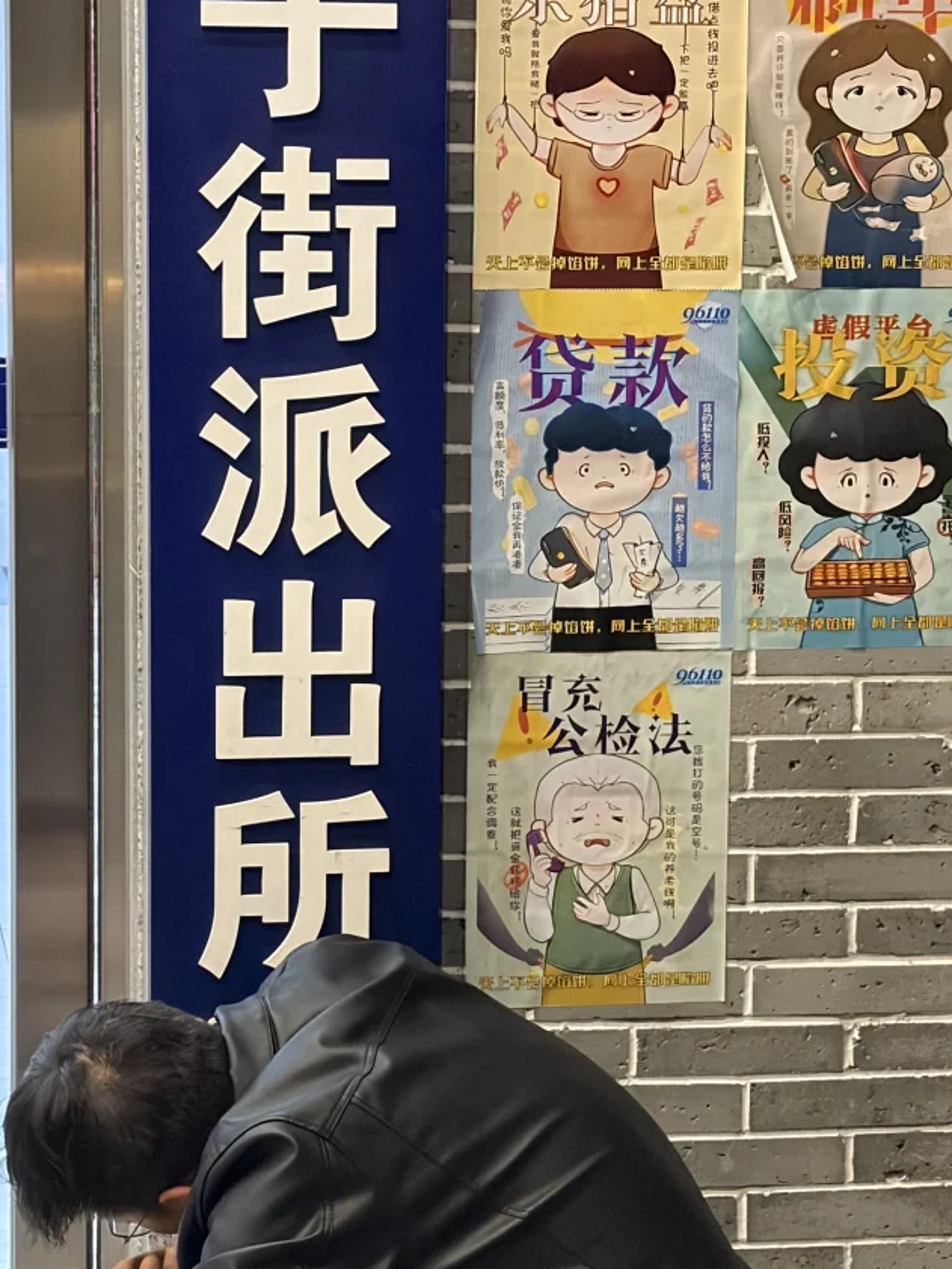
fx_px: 3263
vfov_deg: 22.0
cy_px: 638
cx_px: 395
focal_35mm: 89
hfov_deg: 16.6
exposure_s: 1/30
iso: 400
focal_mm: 5.96
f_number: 1.6
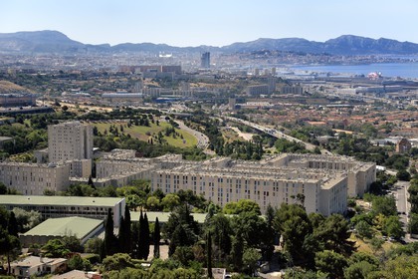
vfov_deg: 19.5
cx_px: 209
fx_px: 813
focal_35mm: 70
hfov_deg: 28.8
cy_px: 140
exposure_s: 1/250
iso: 200
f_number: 13
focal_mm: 70
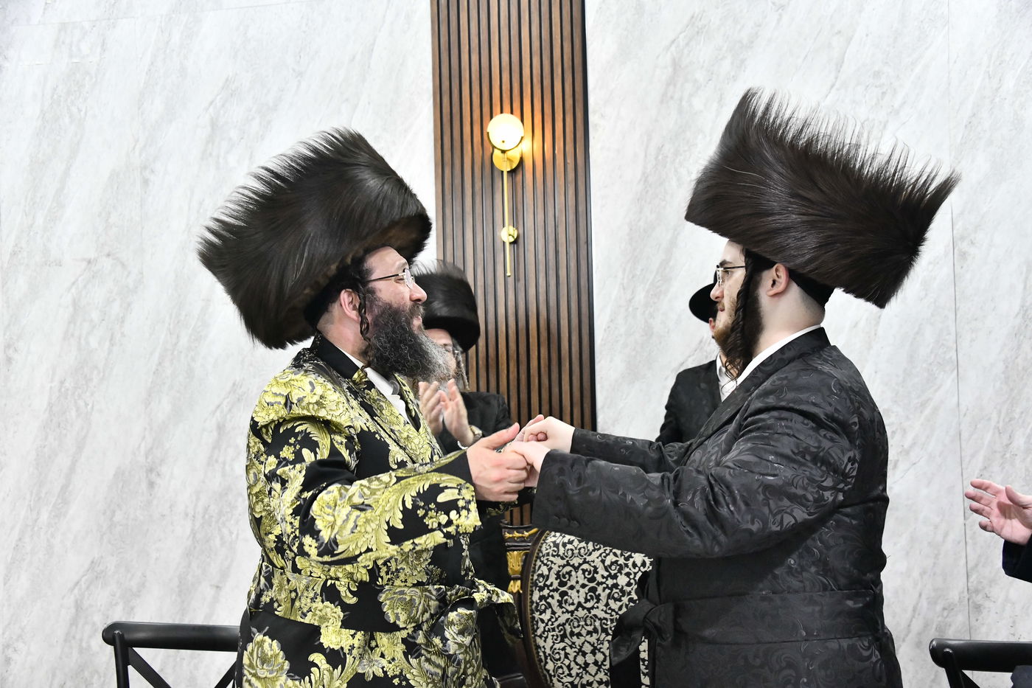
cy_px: 344
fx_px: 1261
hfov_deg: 44.5
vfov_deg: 30.5
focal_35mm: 44
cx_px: 516
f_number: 5.6
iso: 4000
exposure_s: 1/250
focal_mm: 44
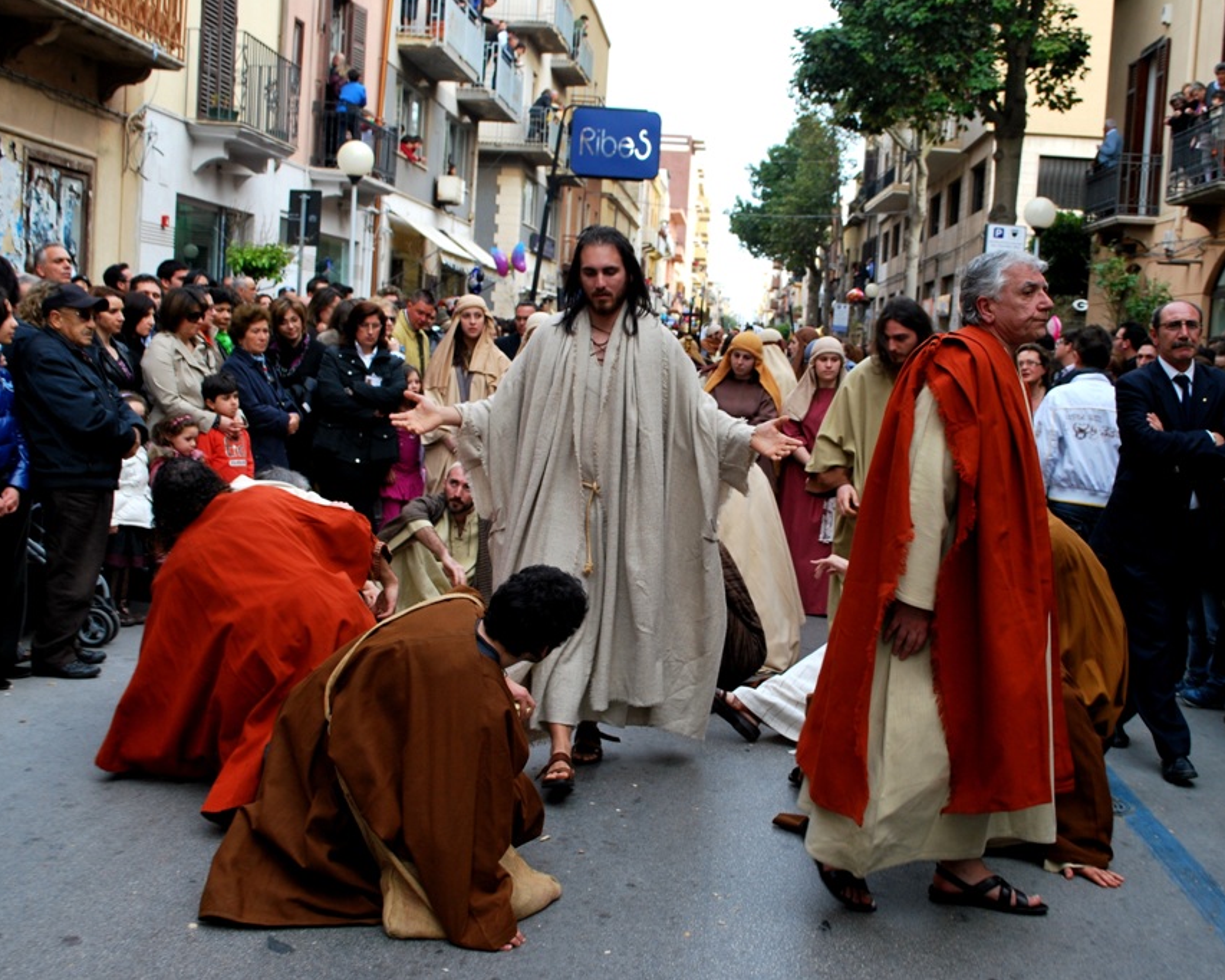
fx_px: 1595
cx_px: 658
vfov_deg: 34.1
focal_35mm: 44
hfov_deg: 42.0
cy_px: 489
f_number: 5.6
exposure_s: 1/125
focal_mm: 26
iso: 200
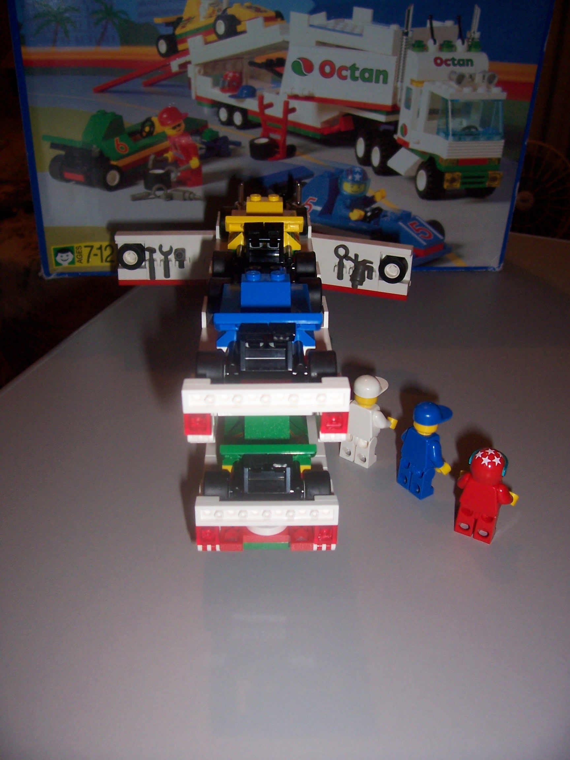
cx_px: 285
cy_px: 380
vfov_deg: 54.0
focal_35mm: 34
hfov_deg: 41.8
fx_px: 746
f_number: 2.7
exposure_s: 1/60
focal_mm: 5.6
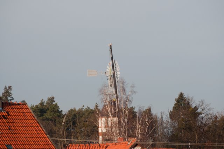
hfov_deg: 8.1
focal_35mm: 255
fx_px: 1585
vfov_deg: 5.4
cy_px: 74
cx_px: 112
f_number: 5
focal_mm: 170
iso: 200
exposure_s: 1/640
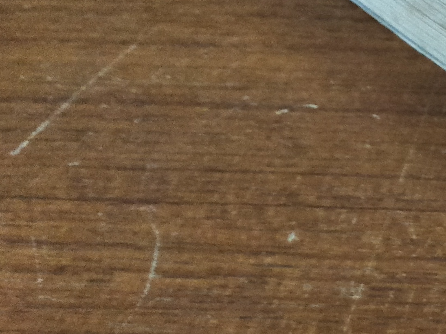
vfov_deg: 19.3
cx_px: 811
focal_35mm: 76
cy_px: 109
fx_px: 979
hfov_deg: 19.2
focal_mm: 3.46
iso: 317
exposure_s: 1/33
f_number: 2.2
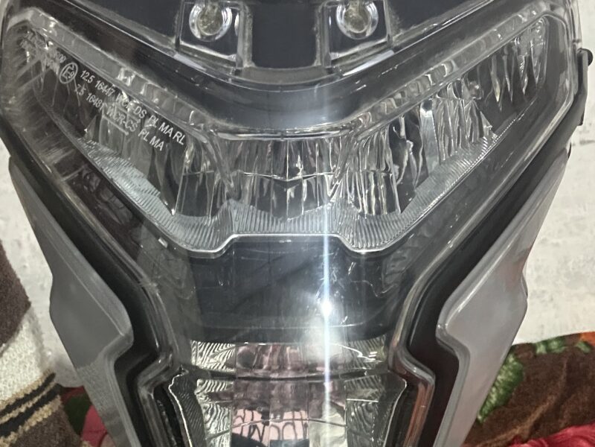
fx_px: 516
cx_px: 298
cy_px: 224
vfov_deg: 46.8
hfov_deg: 60.0
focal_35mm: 30
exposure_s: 1/30
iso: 640
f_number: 1.9
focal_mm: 2.69
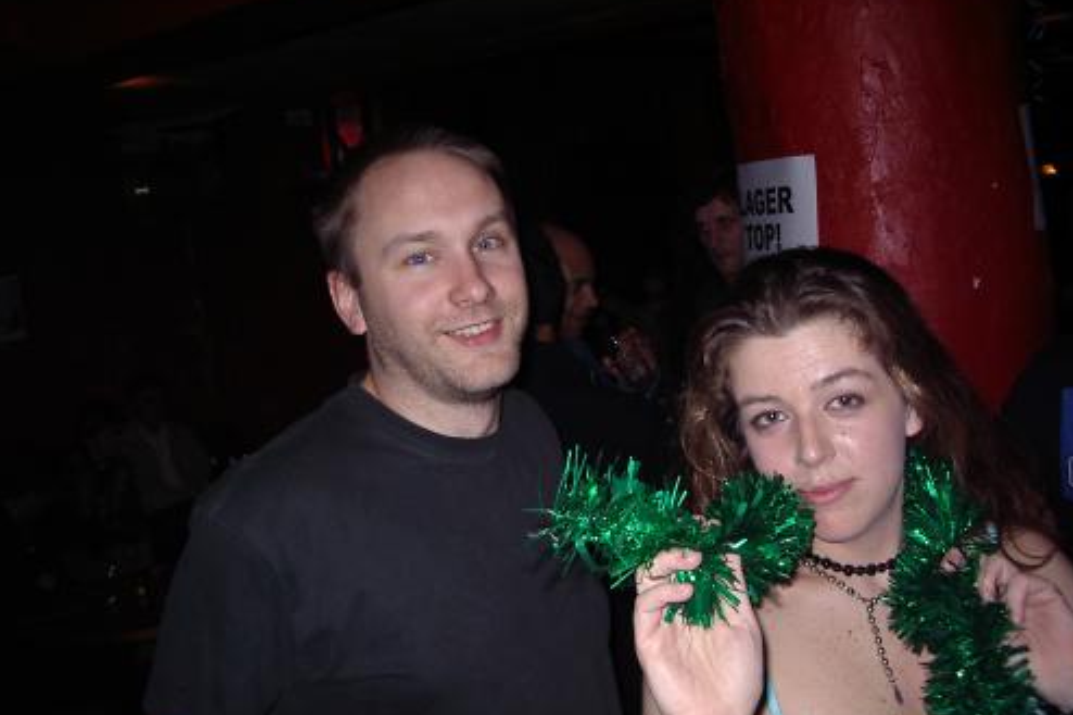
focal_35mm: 41
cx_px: 539
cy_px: 387
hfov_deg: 47.4
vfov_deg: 32.6
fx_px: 1222
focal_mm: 5.8
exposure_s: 1/60
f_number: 2.6
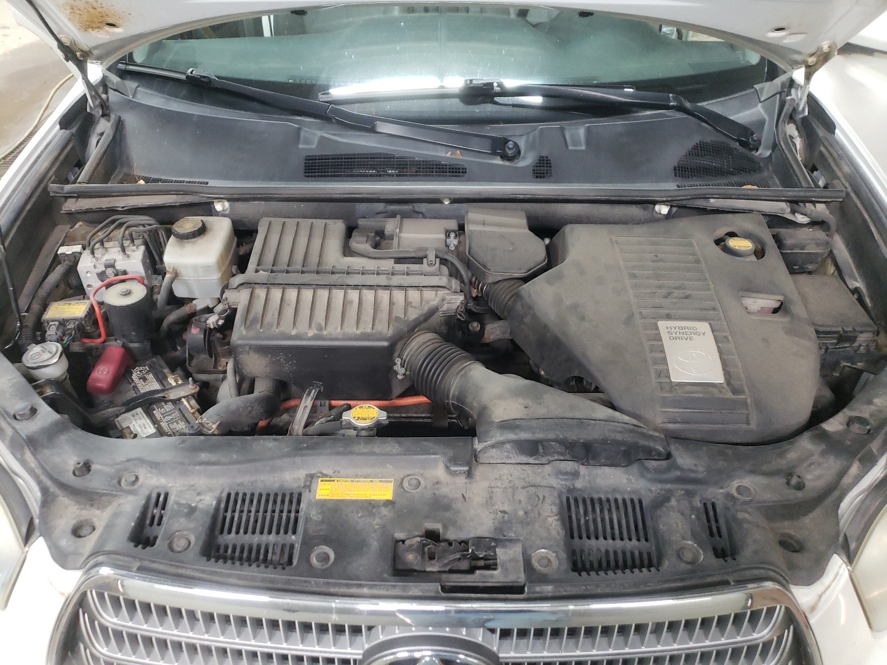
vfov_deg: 53.1
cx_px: 444
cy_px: 332
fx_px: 666
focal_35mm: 26
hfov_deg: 67.3
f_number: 1.5
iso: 289
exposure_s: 1/30
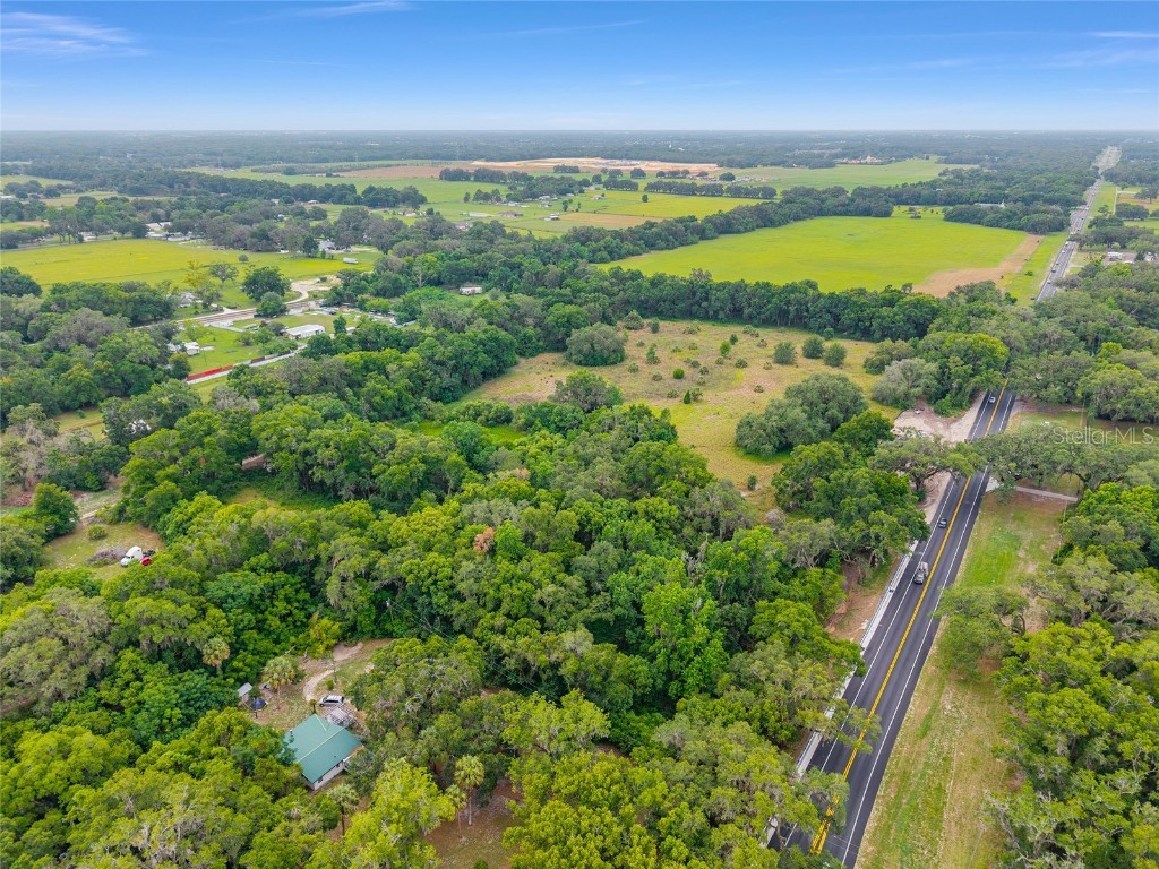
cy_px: 434
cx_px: 580
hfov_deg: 71.6
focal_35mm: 24
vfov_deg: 56.8
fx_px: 804
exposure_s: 1/2000
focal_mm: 8.67
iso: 280
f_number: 1.8
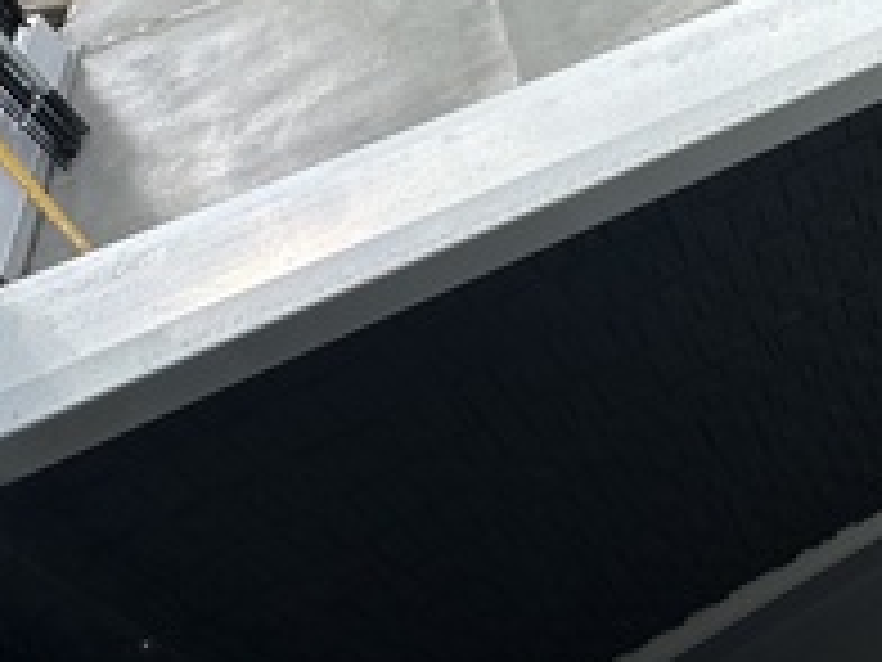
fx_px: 1019
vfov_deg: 33.2
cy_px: 14
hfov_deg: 39.5
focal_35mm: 40
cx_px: 936
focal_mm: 2.22
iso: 40
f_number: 2.2
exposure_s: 1/1043
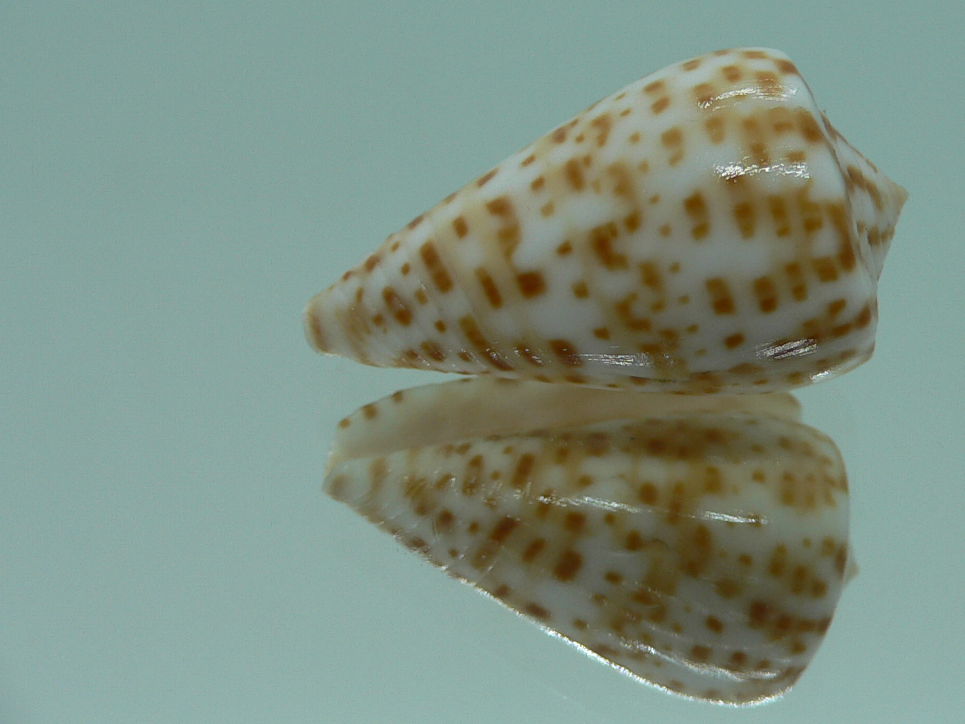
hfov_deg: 39.2
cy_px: 324
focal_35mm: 48
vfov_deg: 30.3
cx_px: 637
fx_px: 1338
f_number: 2.8
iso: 80
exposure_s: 1/80
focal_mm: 4.6
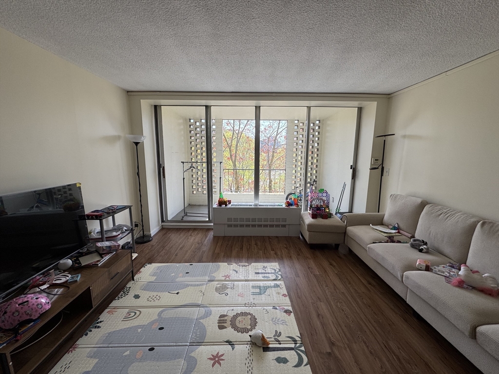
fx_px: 202
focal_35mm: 14
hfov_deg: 102.1
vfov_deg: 85.7
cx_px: 250
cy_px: 187
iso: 40
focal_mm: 2.22
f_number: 2.2
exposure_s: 1/211
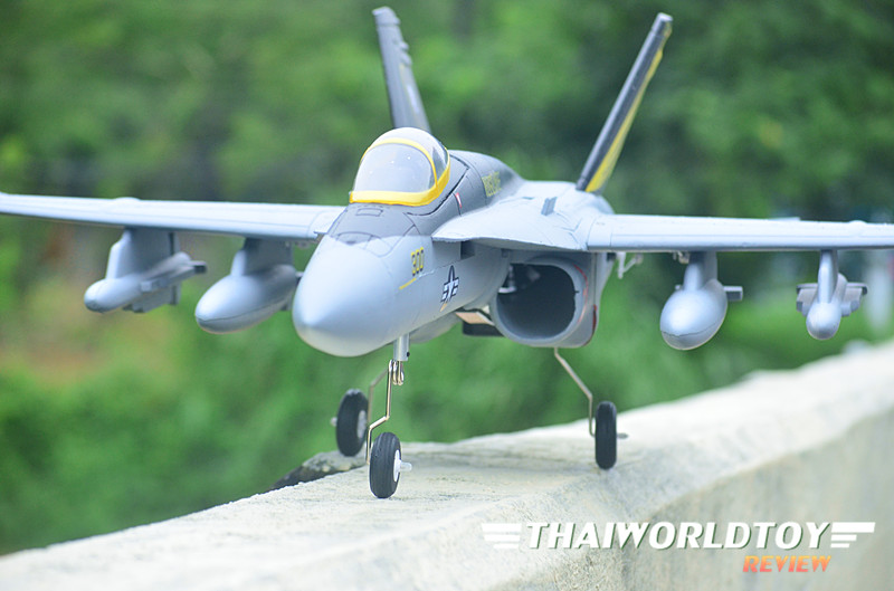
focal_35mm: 123
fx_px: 3047
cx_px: 447
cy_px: 296
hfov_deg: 16.7
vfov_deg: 11.1
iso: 640
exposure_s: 1/250
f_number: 6.3
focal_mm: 82
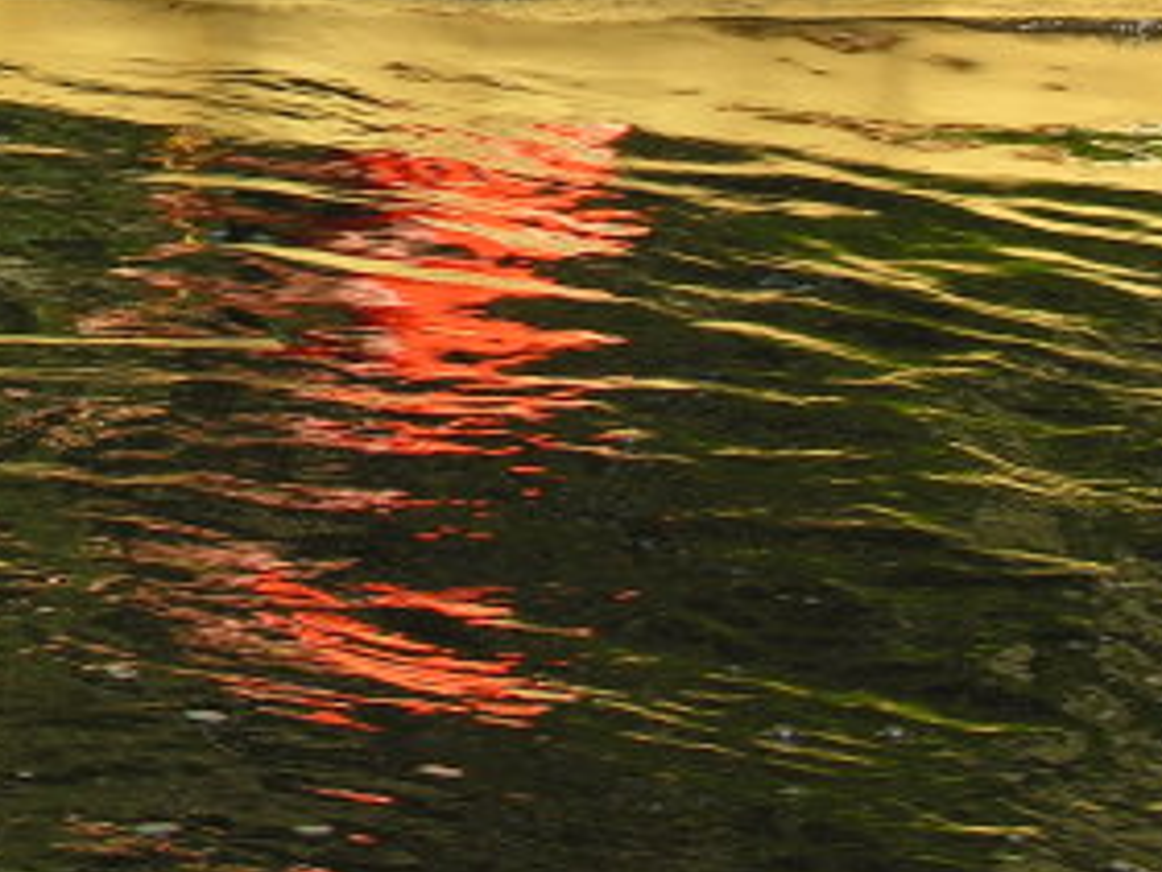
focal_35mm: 169
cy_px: -66
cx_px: -62
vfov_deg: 8.7
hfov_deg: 11.5
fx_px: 5675
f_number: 4.9
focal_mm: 13.8
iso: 50
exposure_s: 1/125
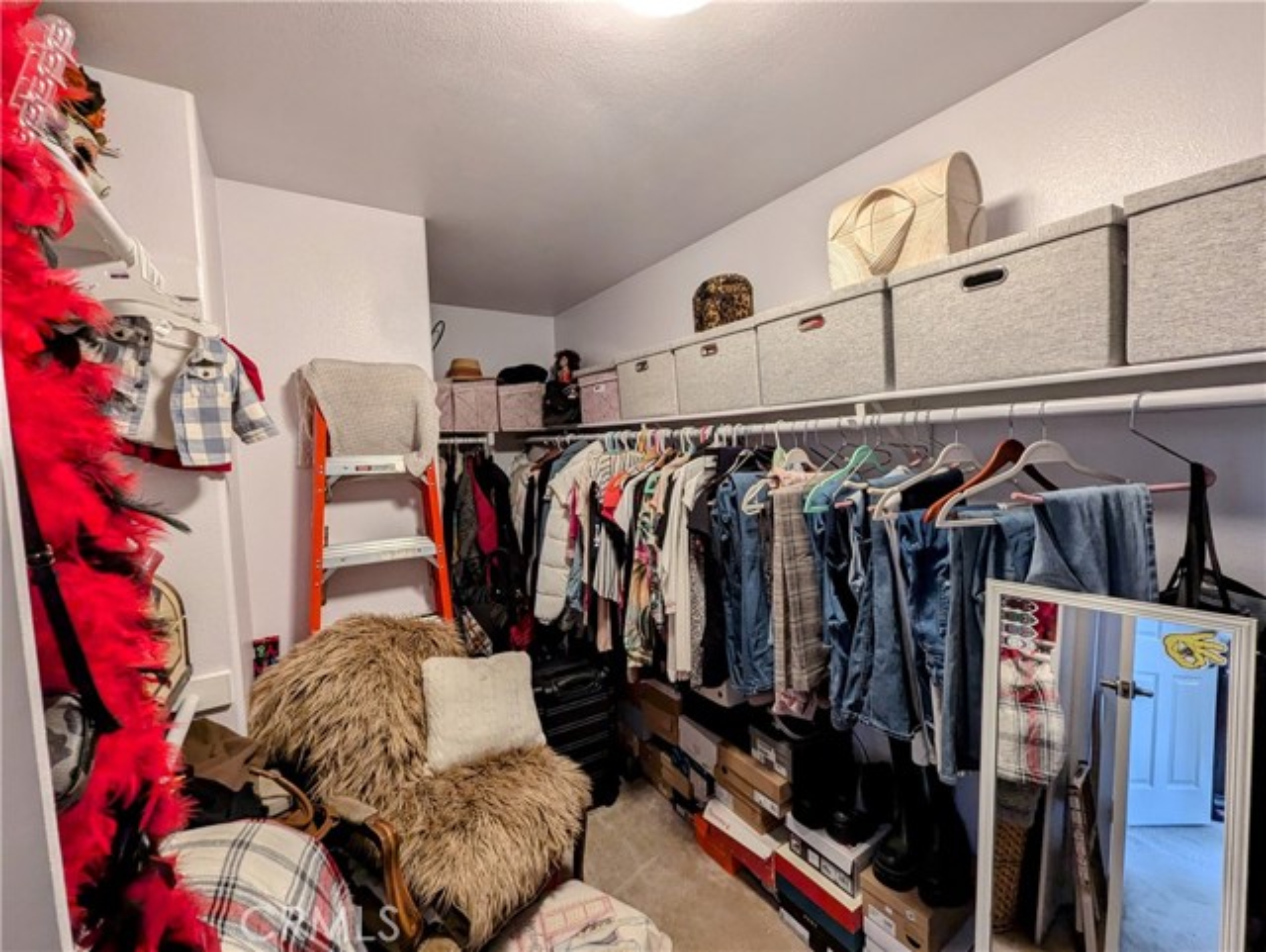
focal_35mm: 13
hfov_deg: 106.1
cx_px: 633
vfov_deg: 90.0
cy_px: 476
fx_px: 476
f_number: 2.2
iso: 179
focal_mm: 1.95
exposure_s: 1/60
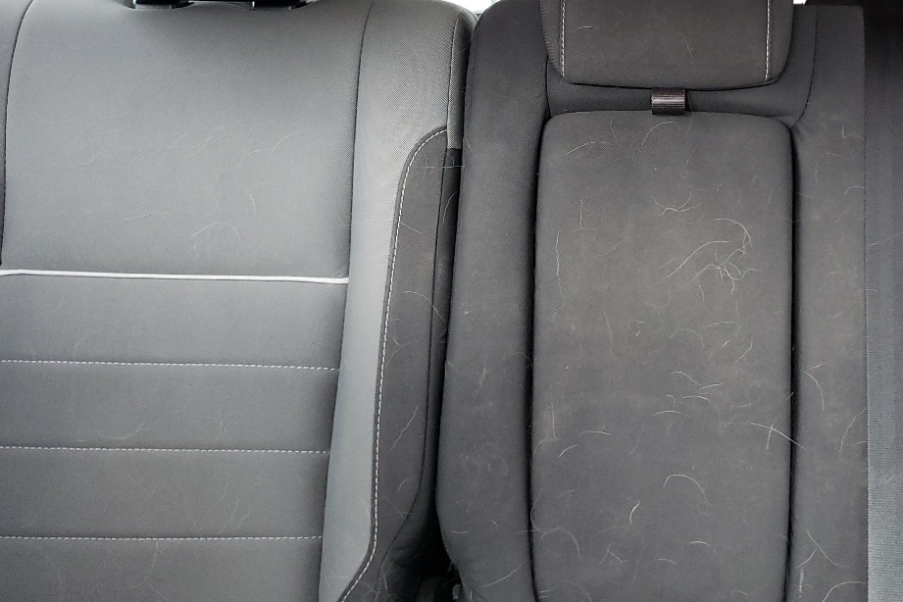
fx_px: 1179
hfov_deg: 40.8
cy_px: 125
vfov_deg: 28.1
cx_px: 668
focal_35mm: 47
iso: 146
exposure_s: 1/60.2
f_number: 1.5
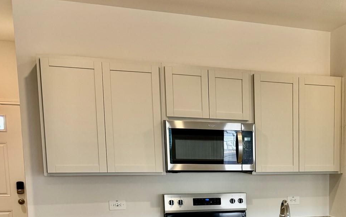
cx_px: 324
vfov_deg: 22.8
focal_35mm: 54
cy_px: 229
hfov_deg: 35.0
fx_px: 509
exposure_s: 1/120
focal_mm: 6.76
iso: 160
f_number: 1.78
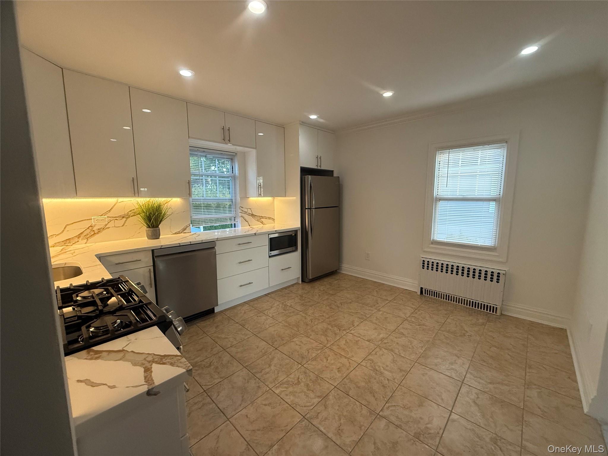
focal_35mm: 14
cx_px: 304
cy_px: 228
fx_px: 246
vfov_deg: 85.7
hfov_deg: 102.1
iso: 320
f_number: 2.2
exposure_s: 1/104
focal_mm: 2.22
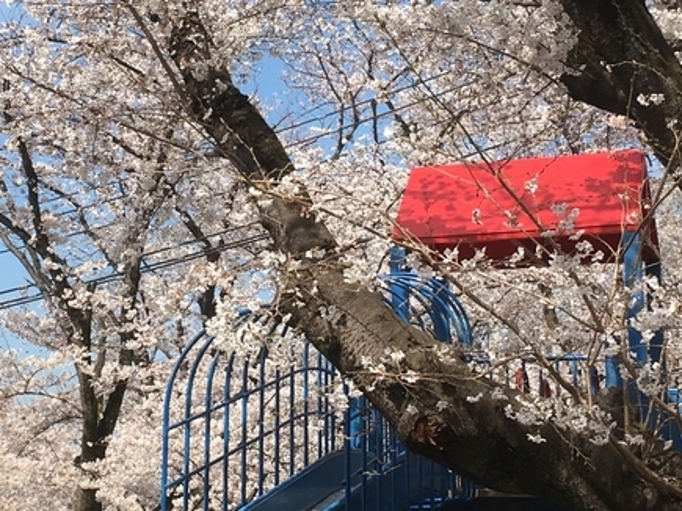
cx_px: 306
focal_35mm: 80
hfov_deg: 24.4
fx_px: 1576
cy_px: 144
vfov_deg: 18.3
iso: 25
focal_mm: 4.15
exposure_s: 1/1241
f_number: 2.2
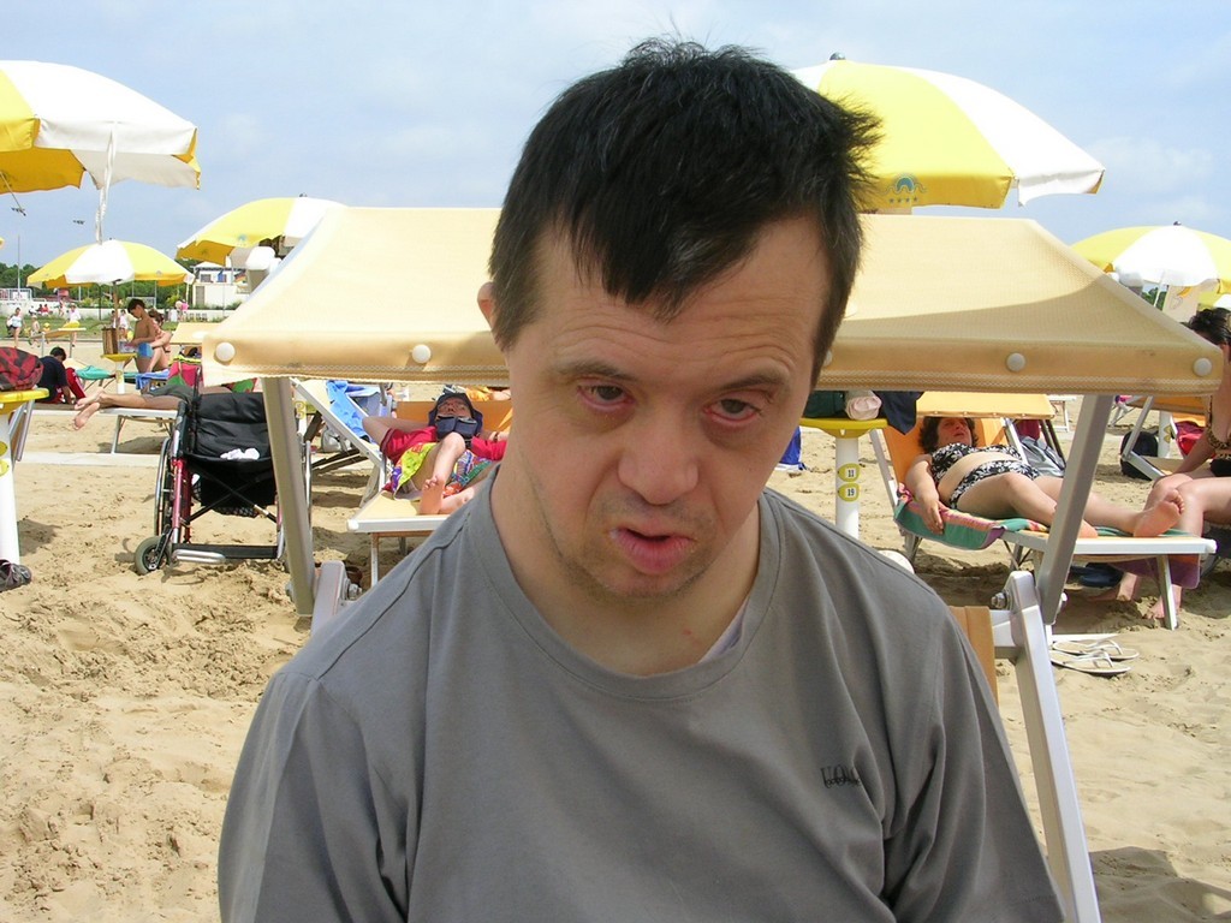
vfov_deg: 37.7
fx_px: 1351
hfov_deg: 49.0
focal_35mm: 38
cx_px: 616
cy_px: 462
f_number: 5.6
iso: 50
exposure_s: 1/314
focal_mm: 5.8
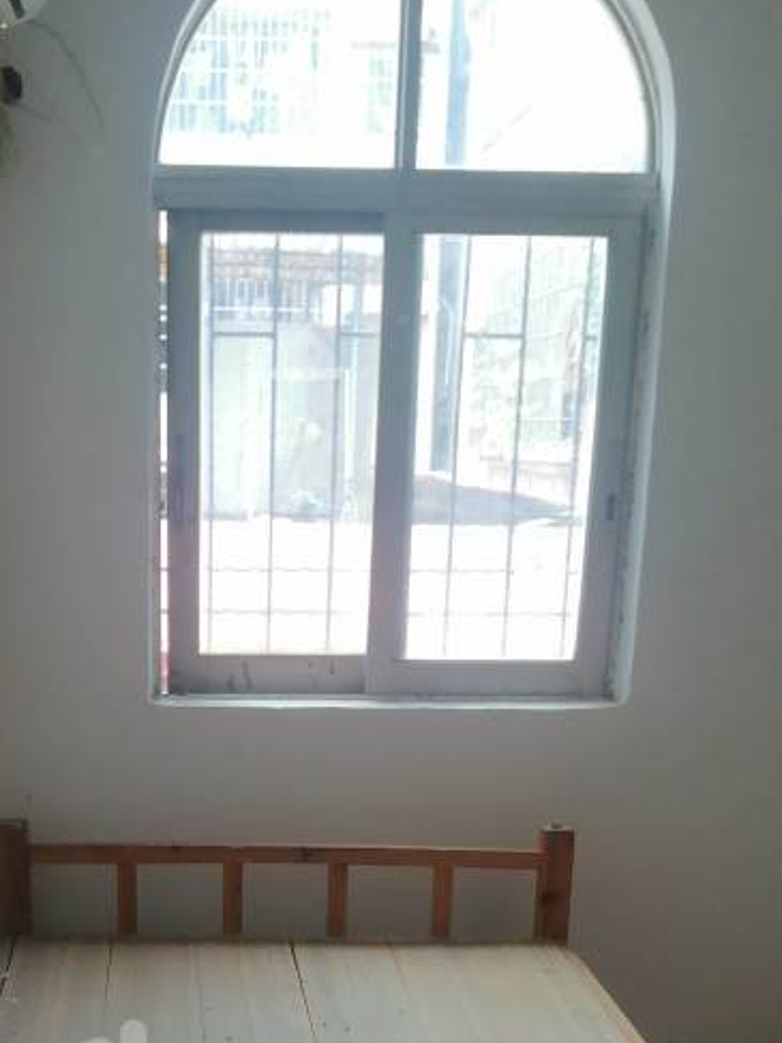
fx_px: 1718
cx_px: 223
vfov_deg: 30.9
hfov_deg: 25.4
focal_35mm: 57
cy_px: 1080
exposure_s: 1/100
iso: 64
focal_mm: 3.6
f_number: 1.8
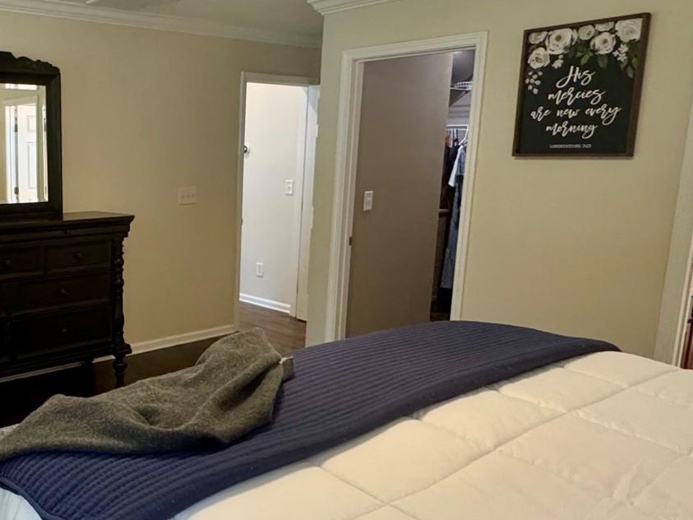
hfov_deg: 49.8
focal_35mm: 34
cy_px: 275
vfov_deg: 41.8
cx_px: 112
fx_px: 681
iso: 400
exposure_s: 1/60
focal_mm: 2.22
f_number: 2.2
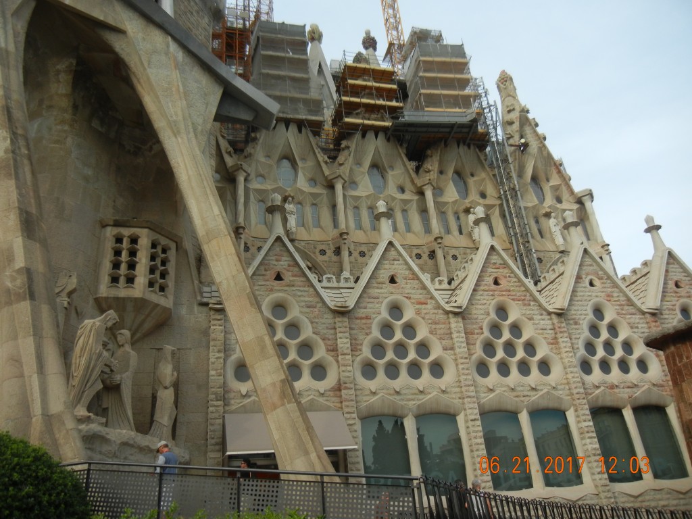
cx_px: 346
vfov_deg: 46.8
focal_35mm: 30
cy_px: 260
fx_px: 600
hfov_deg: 60.0
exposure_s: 1/602
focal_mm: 5.4
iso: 160
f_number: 3.5
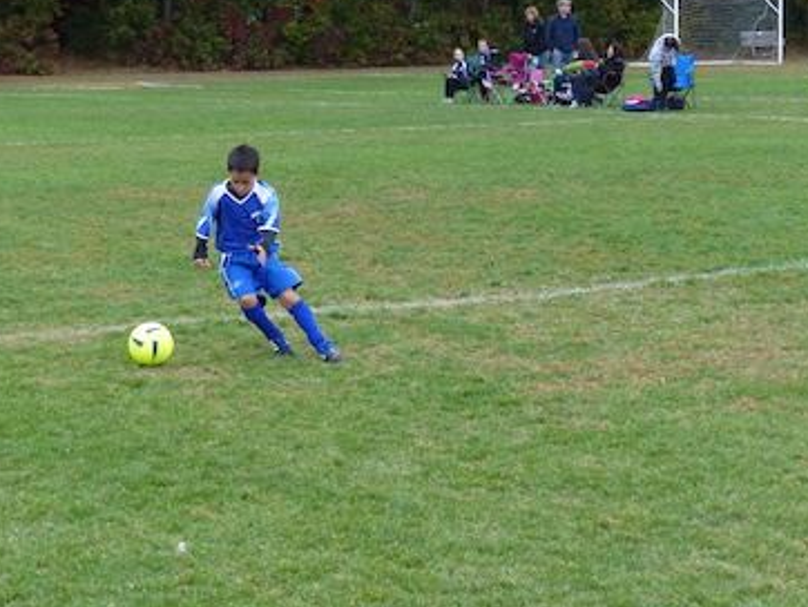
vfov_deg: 14.0
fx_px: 2476
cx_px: 452
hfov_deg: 18.5
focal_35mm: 106
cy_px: 199
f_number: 2.8
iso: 400
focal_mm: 13
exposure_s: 1/400
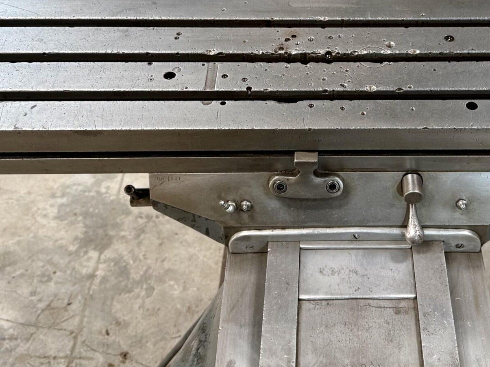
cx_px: 340
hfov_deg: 36.9
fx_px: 722
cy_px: 113
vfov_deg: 28.3
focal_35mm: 51
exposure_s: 1/50
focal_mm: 6.76
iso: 125
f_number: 1.78
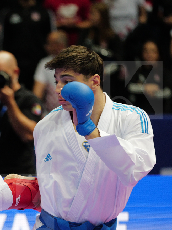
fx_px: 3035
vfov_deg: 4.3
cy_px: 203
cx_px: -84
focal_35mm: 458
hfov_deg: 3.2
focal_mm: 167
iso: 2000
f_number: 2.8
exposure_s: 1/1000
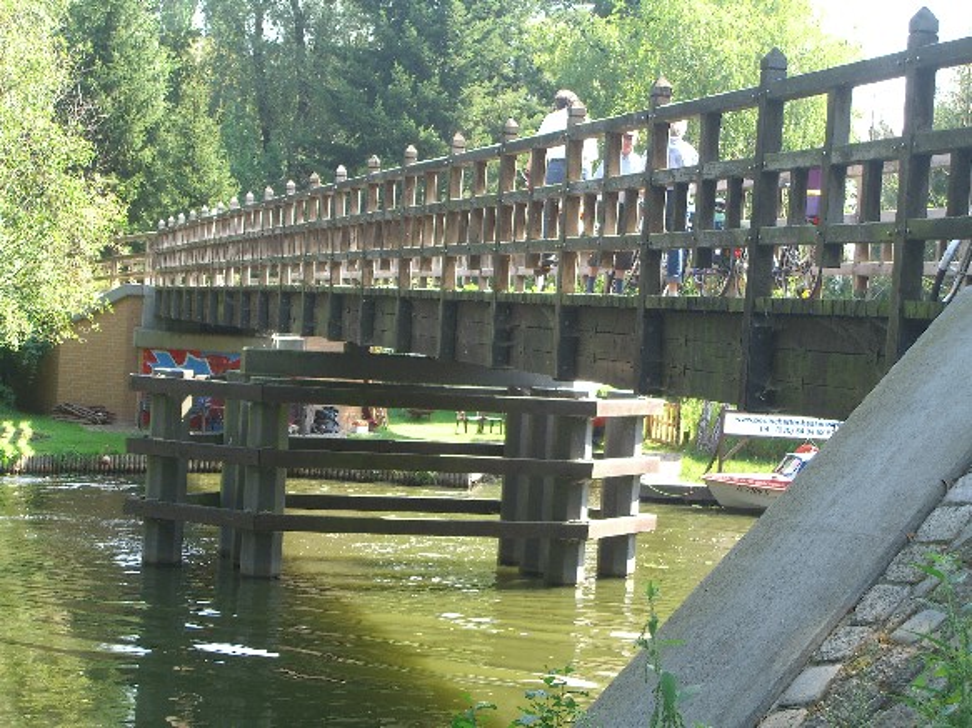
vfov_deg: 18.4
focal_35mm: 80
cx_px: 486
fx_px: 2246
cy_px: 364
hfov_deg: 24.4
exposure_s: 1/60
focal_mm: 16.6
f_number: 4.4
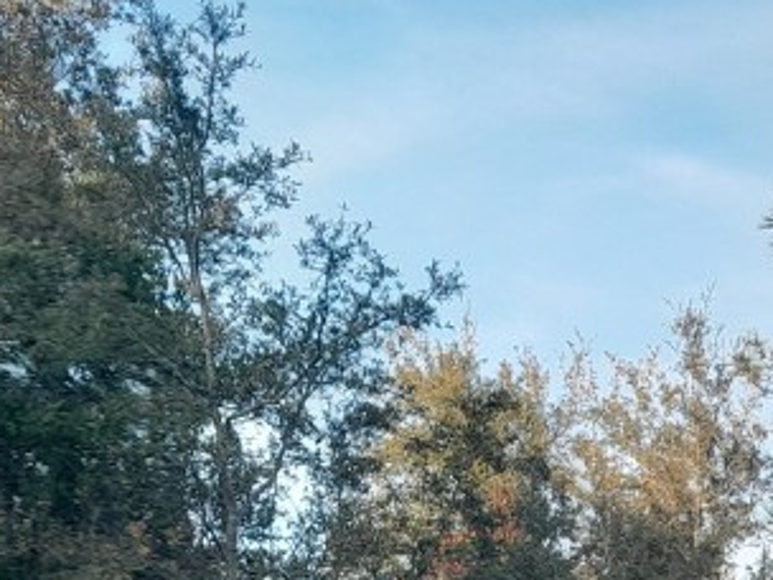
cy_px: 880
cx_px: 862
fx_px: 2032
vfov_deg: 15.0
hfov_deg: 20.5
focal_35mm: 91
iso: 40
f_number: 1.8
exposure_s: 1/60
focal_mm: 4
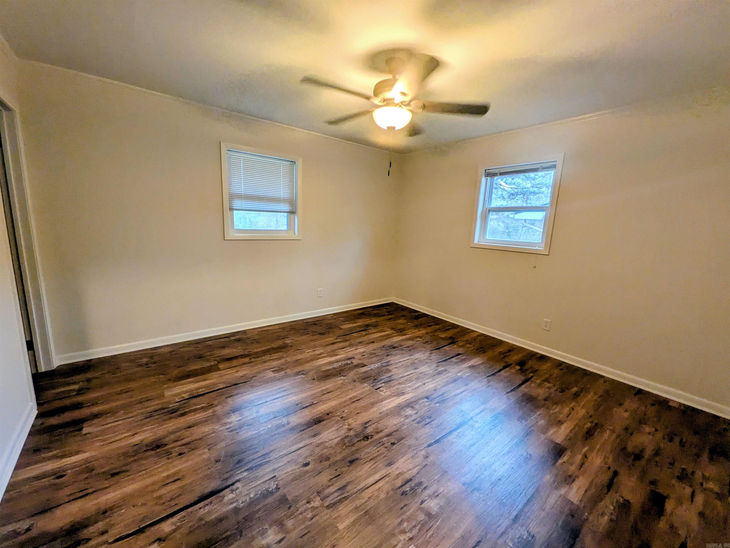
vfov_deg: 85.7
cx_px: 365
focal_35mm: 14
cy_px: 274
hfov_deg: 102.1
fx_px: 295
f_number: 2.2
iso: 170
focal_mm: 1.85
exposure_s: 1/60
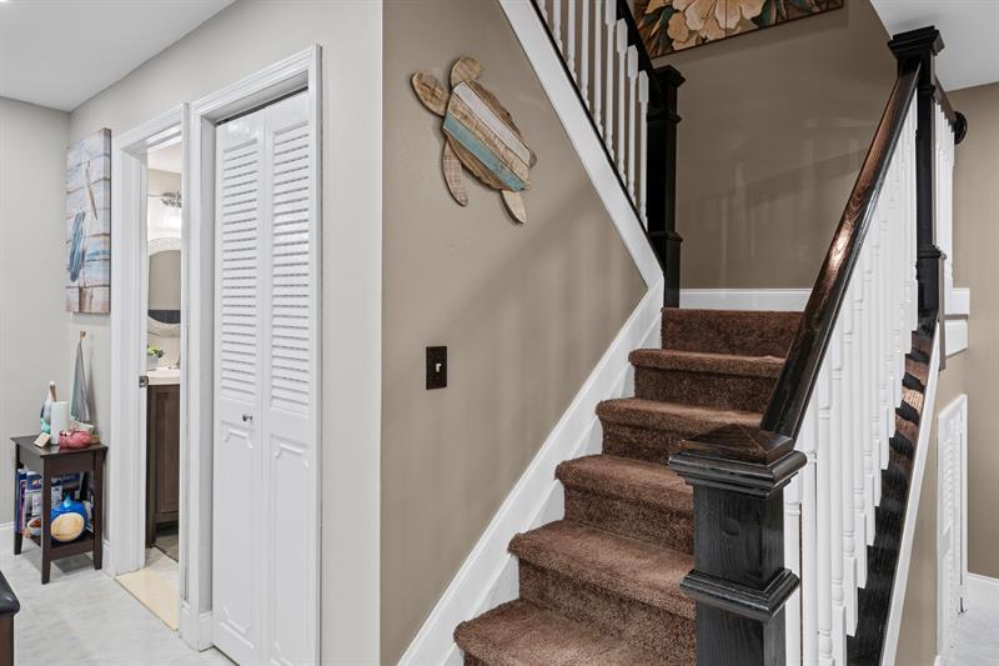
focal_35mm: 21
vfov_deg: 59.5
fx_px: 583
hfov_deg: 81.2
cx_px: 500
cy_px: 333
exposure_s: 1
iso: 100
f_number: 13
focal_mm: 21
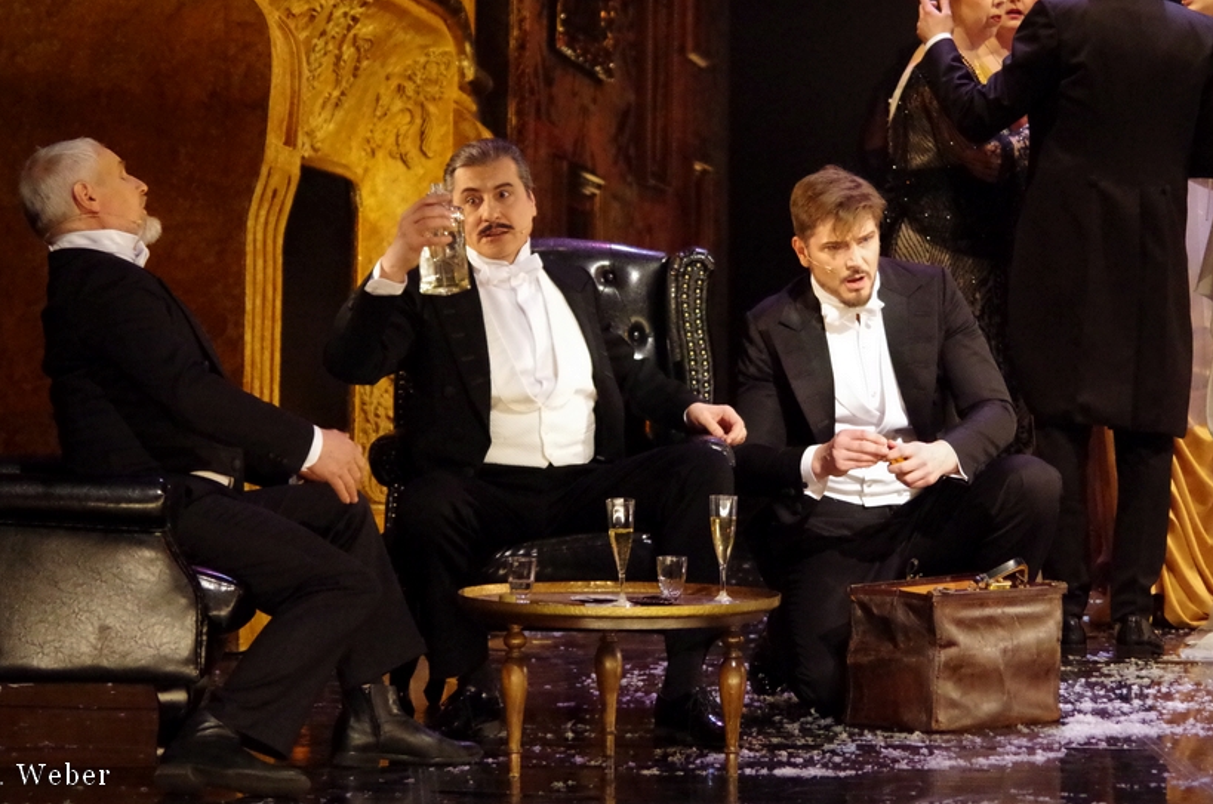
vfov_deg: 7.4
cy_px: 344
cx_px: 634
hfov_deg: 11.2
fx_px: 6189
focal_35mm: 184
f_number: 4.5
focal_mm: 105
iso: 6400
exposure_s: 1/200
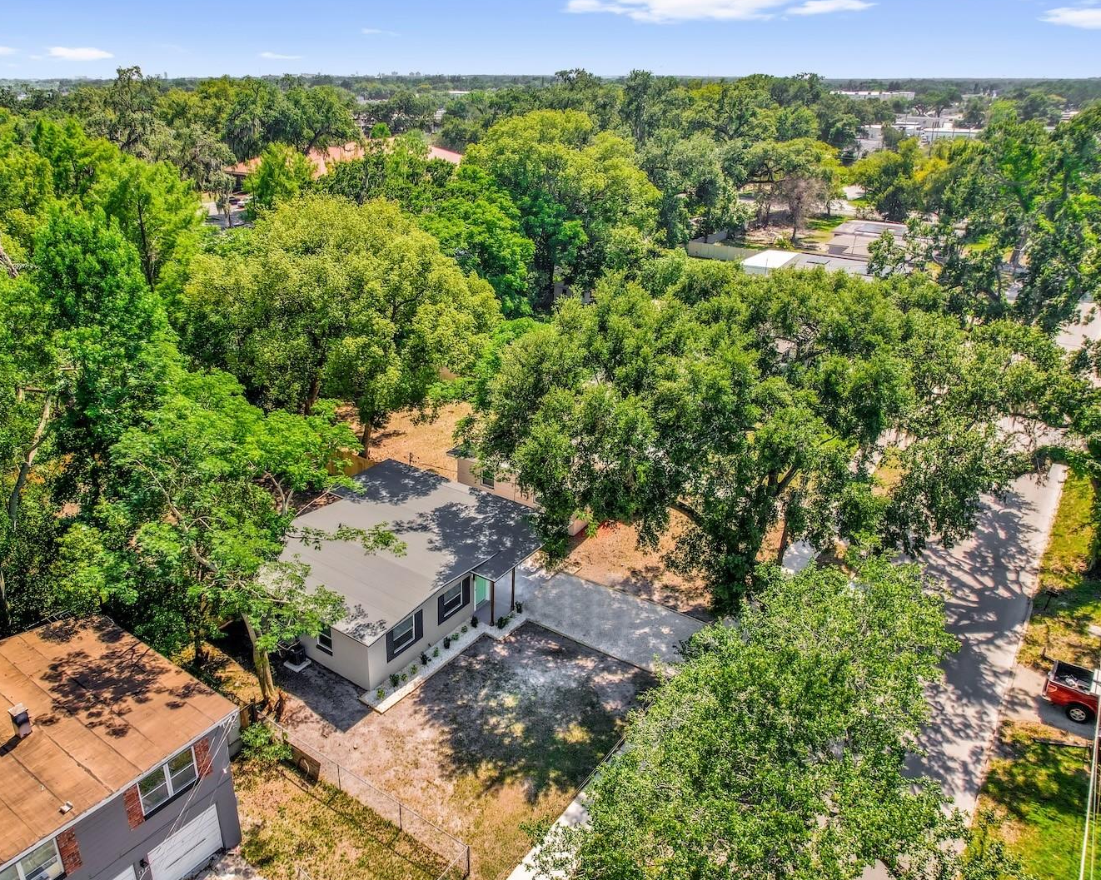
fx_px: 814
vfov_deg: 56.8
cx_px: 461
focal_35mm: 25
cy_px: 438
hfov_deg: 67.7
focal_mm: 8.38
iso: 100
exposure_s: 1/3000
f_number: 2.8
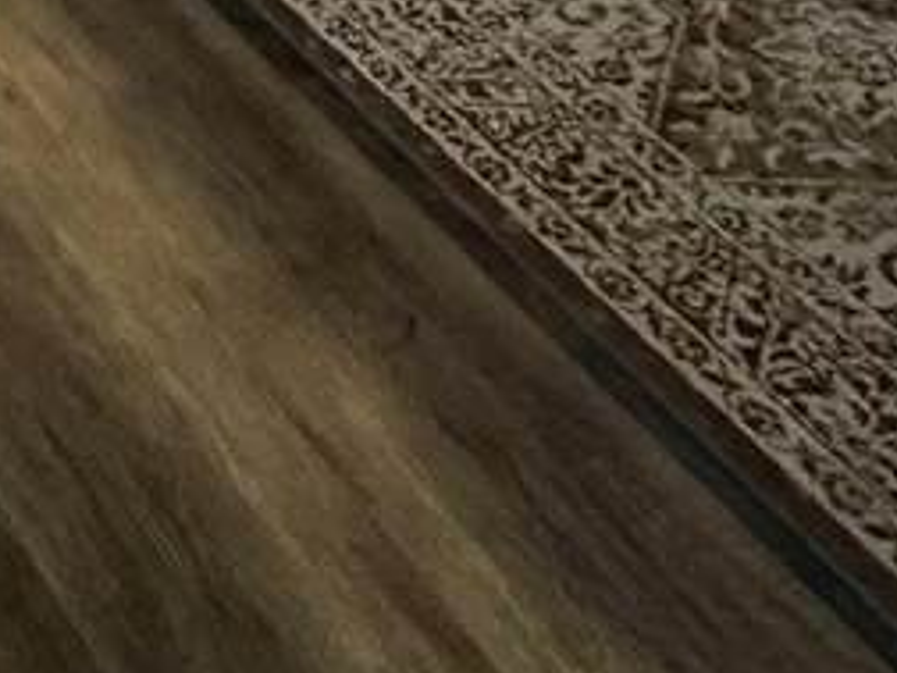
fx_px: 1840
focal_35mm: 71
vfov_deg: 13.7
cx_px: 238
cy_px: -1001
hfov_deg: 27.1
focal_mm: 2.22
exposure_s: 1/60
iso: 500
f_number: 2.2
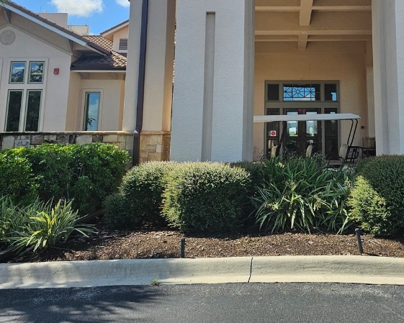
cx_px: 295
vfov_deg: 35.2
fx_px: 490
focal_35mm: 41
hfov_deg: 43.6
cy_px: 58
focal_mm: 6.3
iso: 20
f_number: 1.7
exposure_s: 1/1182
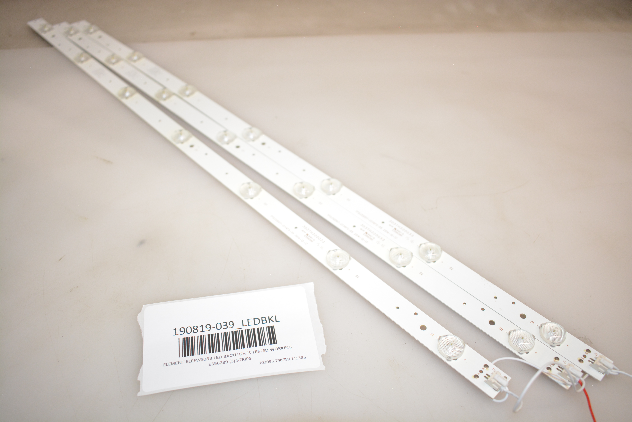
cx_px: 316
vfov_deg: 40.0
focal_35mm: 33
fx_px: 579
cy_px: 211
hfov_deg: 57.2
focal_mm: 22
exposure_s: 1/200
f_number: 3.8
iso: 1000
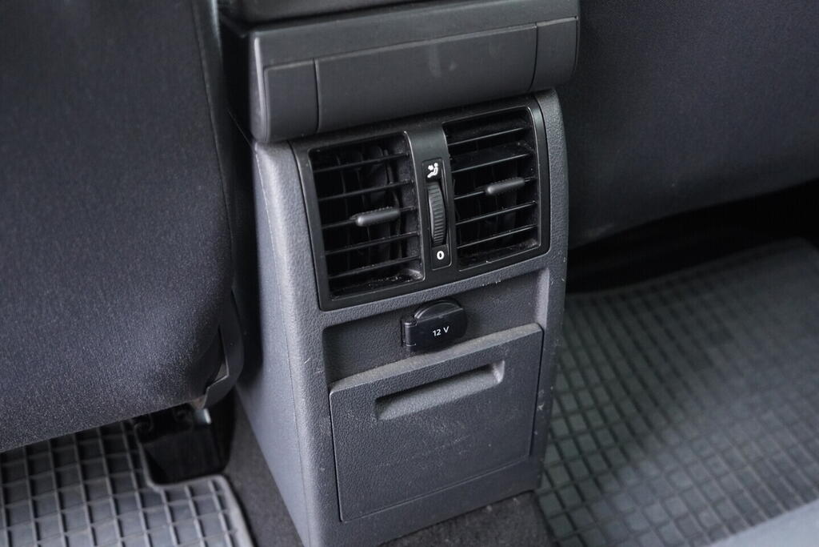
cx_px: 410
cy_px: 274
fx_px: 819
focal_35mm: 36
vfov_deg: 36.9
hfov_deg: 53.1
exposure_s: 1/40
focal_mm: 24
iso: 2500
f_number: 2.8
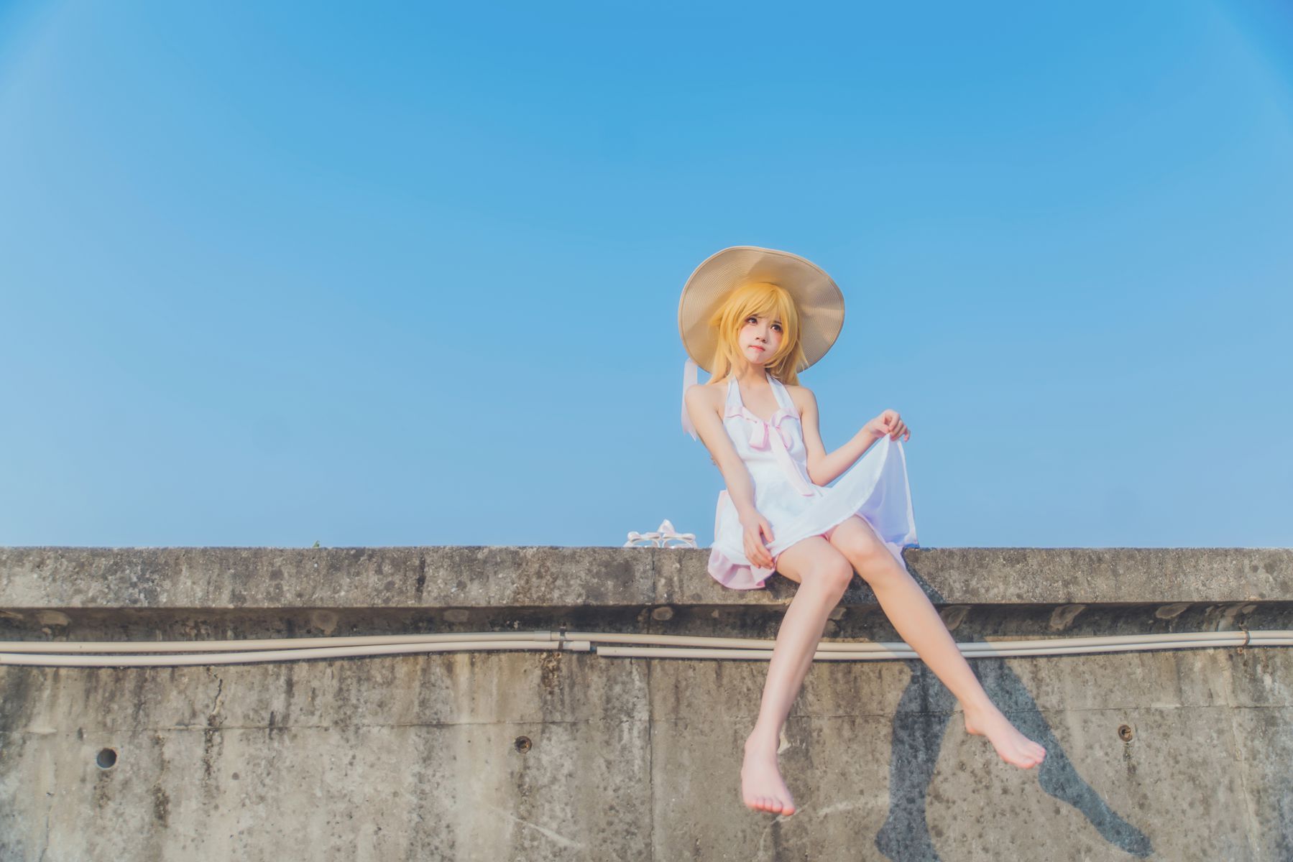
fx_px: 1042
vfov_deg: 45.0
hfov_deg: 63.7
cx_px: 646
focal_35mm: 29
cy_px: 431
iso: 80
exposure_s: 1/800
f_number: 2.8
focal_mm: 29
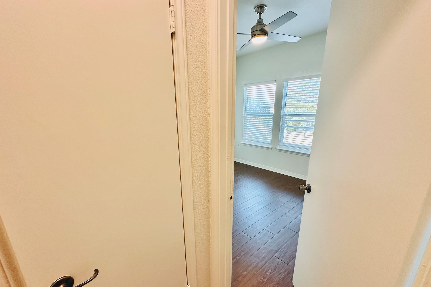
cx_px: 211
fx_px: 180
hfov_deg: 100.4
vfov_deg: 77.0
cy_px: 159
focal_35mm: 15
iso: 160
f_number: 2.2
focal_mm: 2.22
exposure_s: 1/120
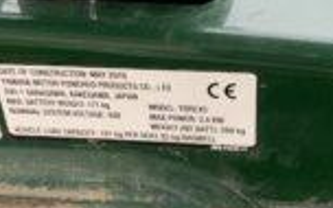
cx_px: 147
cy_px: 68
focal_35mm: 73
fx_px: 662
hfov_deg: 28.2
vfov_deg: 17.8
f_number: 1.8
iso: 64
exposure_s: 1/95
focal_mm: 3
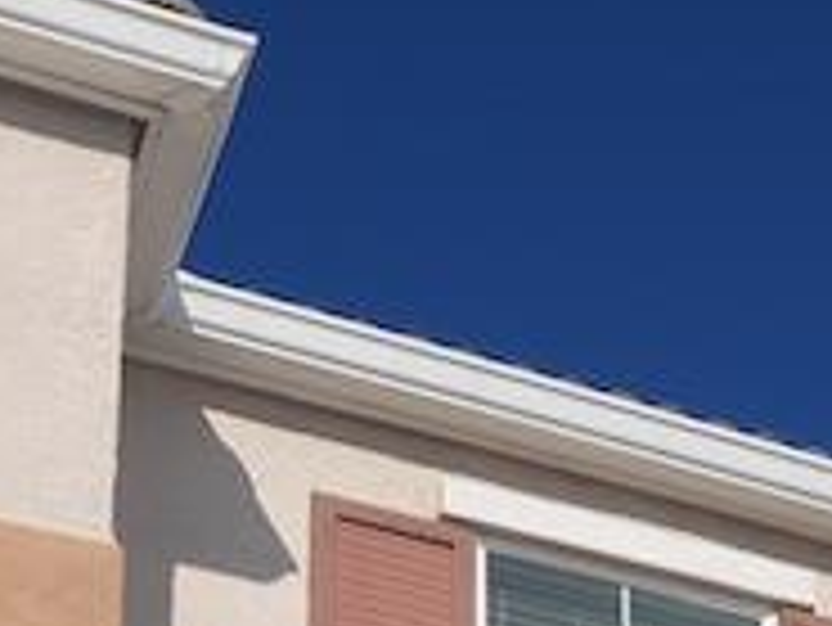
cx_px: 569
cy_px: 1687
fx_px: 2501
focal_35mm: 104
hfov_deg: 18.8
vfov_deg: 11.0
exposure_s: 1/320
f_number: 11
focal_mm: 10
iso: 100
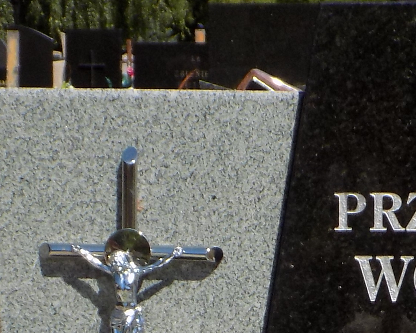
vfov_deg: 7.2
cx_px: 255
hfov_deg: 9.3
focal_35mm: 208
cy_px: 590
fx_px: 2561
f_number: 3.9
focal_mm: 9.3
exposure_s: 1/1000
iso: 80
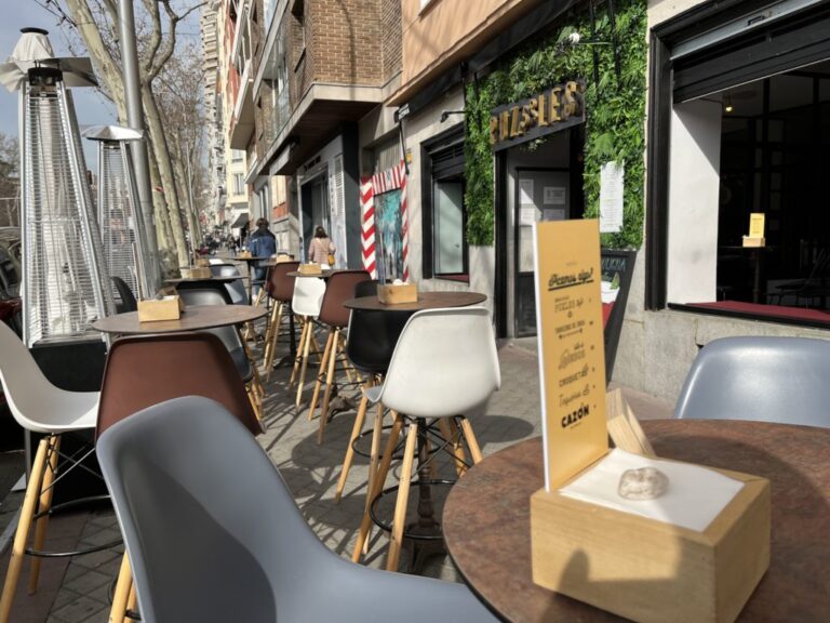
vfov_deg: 53.1
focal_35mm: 26
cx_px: 415
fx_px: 623
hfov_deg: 67.3
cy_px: 312
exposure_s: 1/3135
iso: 50
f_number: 1.6
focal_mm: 5.1
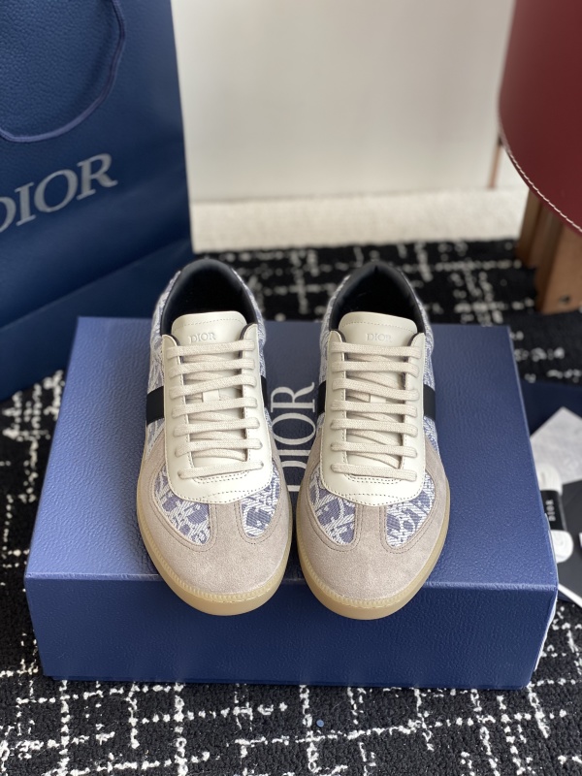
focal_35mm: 52
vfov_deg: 36.8
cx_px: 291
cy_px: 388
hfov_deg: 28.0
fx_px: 1166
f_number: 2
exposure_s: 1/122
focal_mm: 6
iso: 32
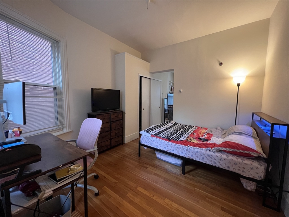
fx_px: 109
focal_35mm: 13
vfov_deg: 89.9
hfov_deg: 106.2
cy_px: 108
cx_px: 144
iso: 500
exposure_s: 1/60
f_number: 1.8
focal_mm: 1.57
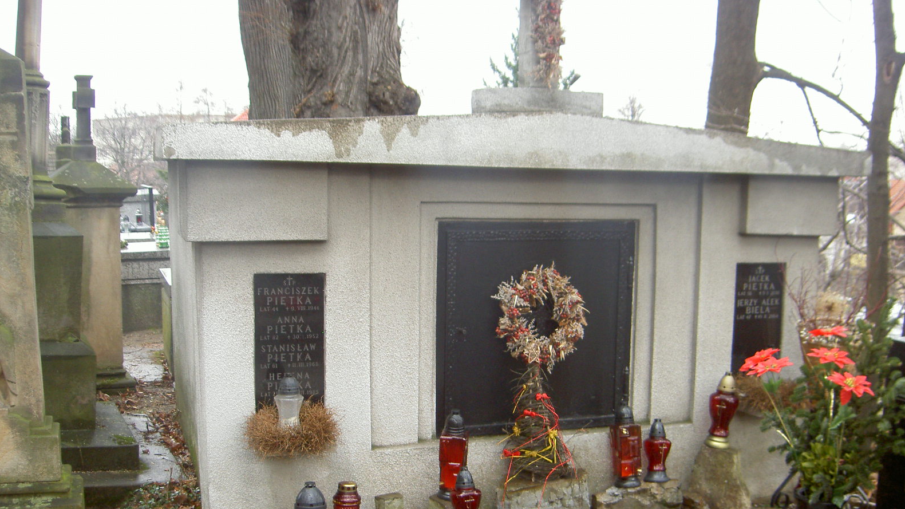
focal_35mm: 43
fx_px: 1032
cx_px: 448
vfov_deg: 27.5
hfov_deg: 47.4
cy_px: 338
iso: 100
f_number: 2.8
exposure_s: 1/60
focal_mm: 8
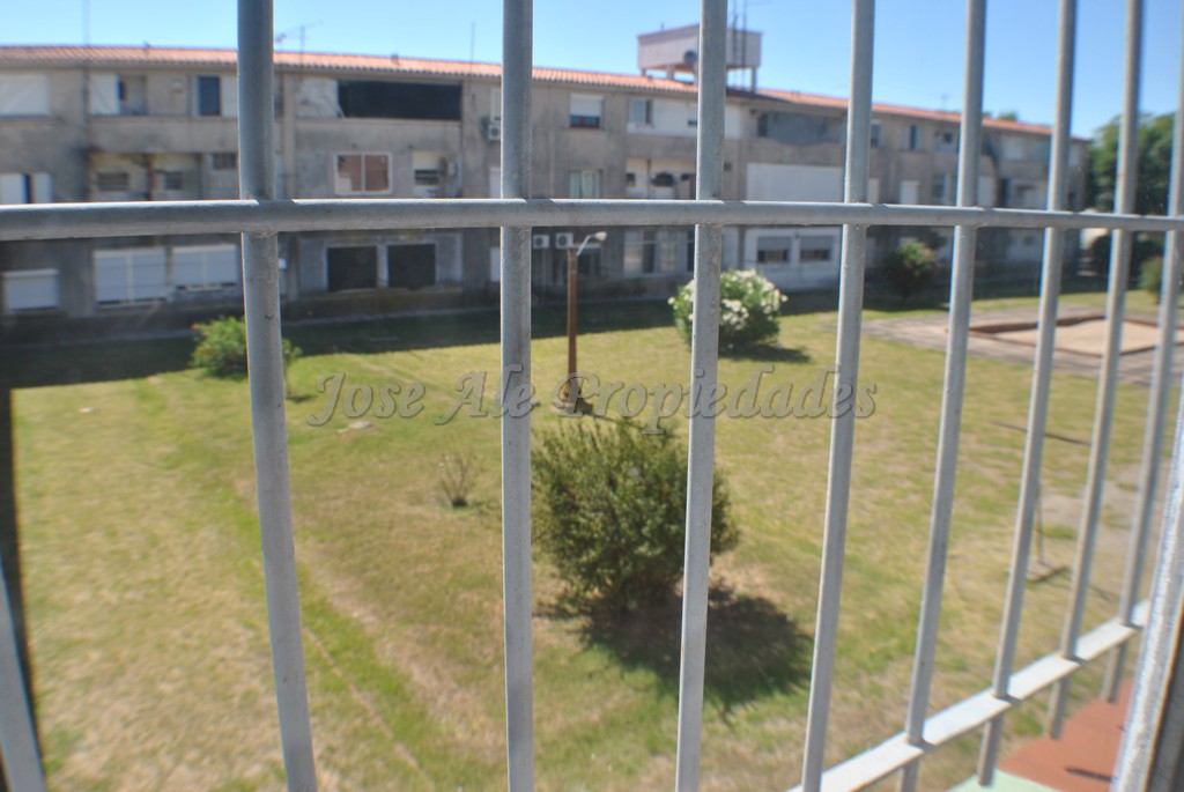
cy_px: 396
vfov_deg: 35.6
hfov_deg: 51.2
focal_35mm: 38
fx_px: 1235
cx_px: 592
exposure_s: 1/250
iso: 100
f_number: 8
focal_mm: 25
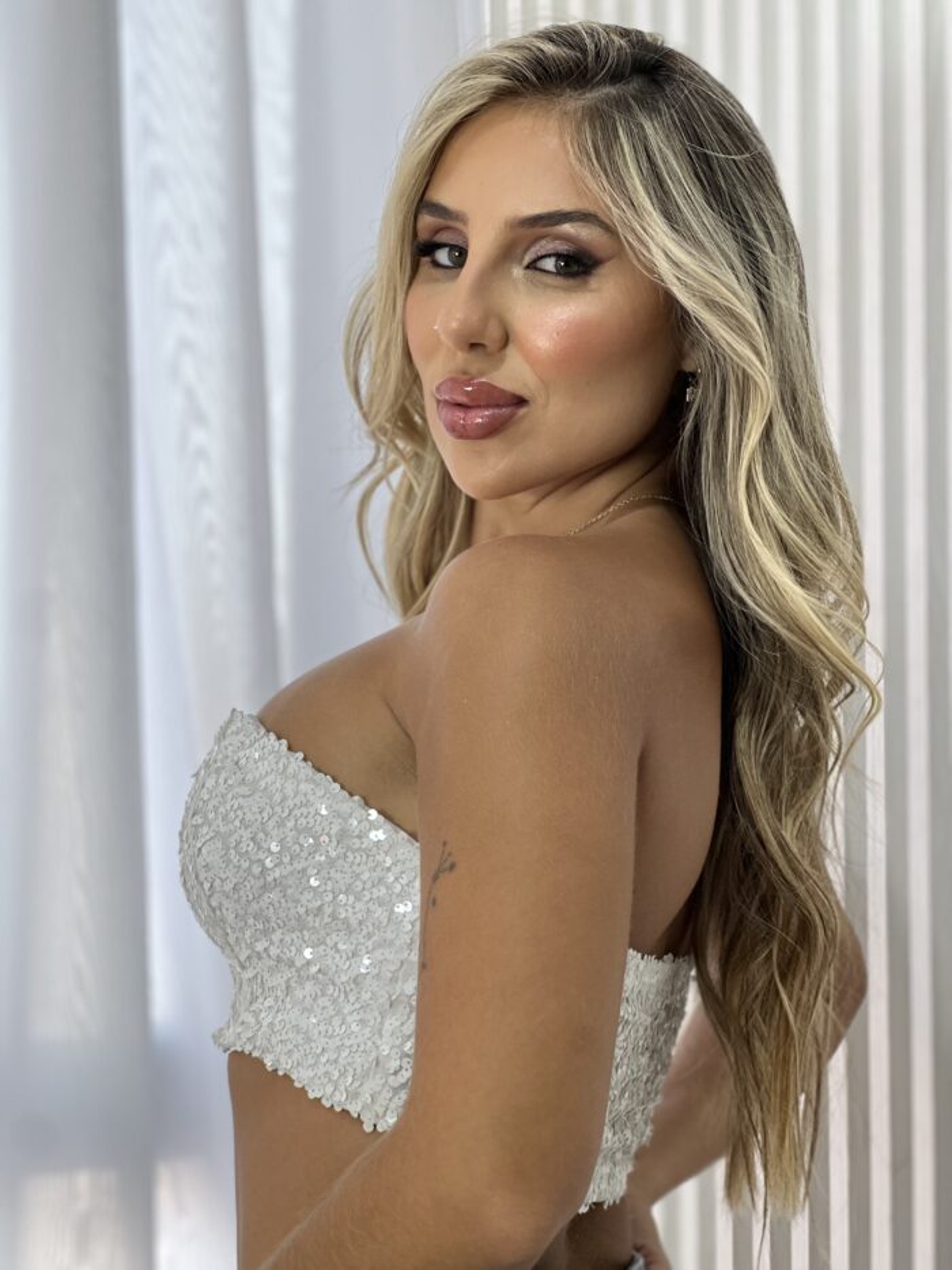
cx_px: 476
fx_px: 2823
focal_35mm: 77
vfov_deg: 25.3
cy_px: 635
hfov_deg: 19.1
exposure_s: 1/120
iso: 125
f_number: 2.8
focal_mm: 9
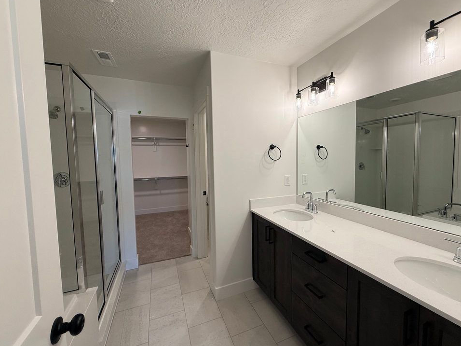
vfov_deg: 81.7
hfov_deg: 98.1
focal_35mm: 15
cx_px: 244
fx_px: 200
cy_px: 171
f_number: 2.2
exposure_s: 1/120
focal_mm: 2.22
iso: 64
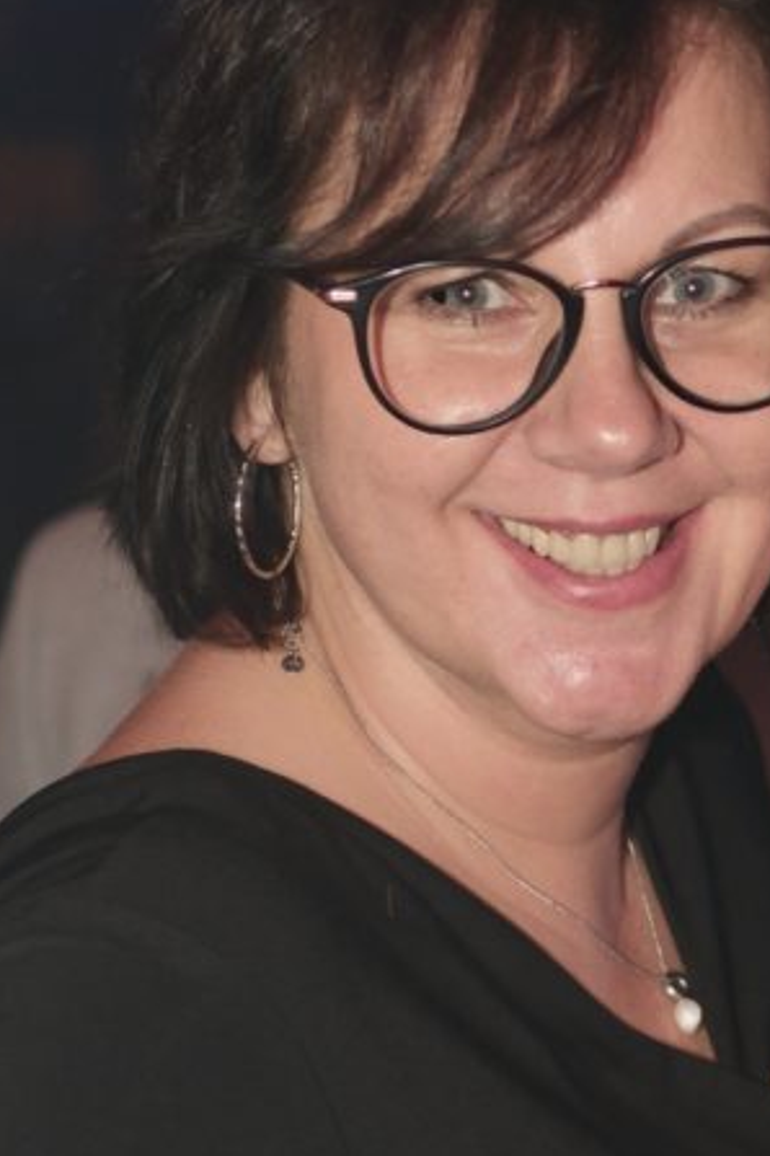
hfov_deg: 13.1
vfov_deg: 19.7
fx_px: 3304
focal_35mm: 103
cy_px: 797
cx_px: 815
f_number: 2
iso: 640
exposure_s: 1/60
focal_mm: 30
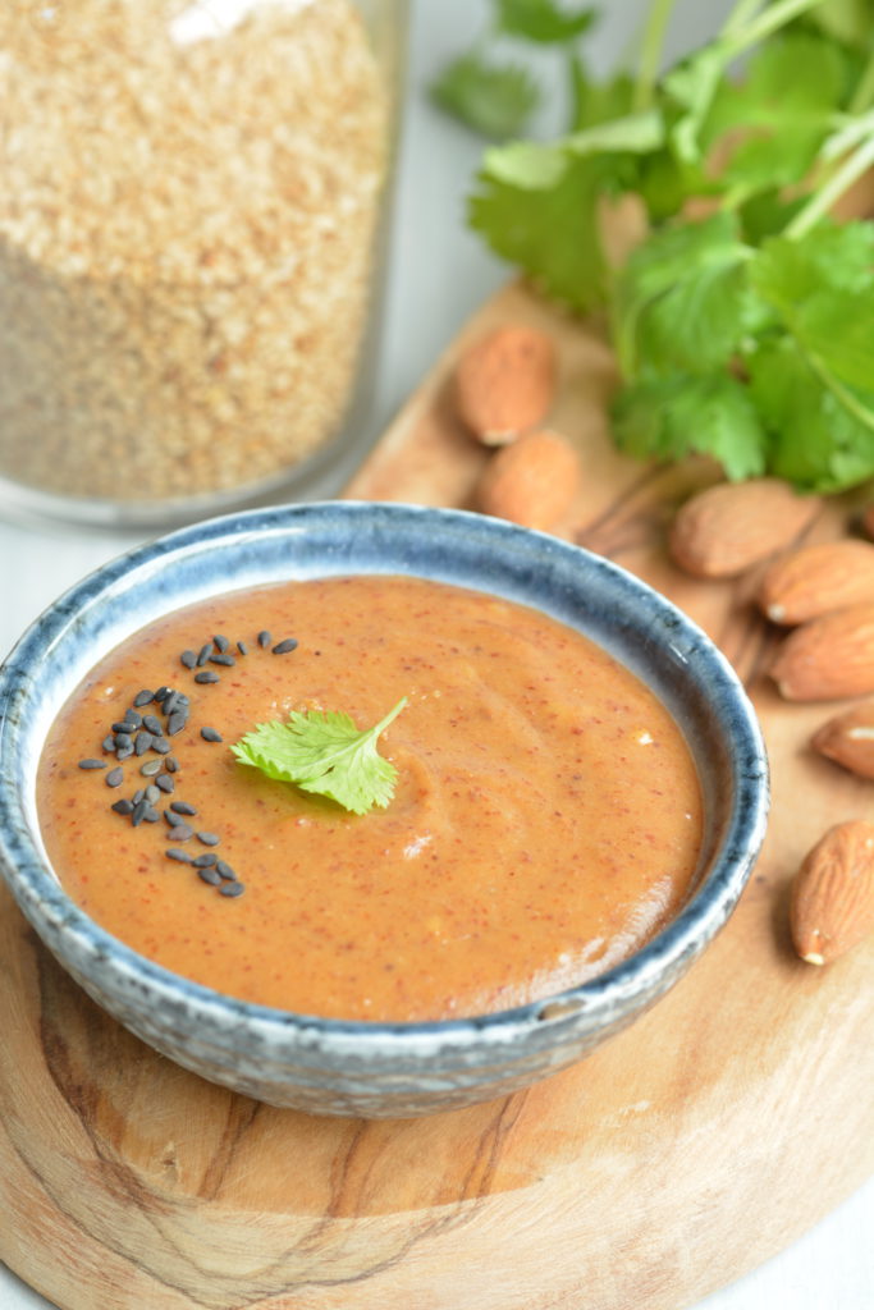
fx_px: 5733
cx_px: 437
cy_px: 655
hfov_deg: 8.7
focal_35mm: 158
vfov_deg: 13.0
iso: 200
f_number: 8
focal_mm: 105
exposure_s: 1/5
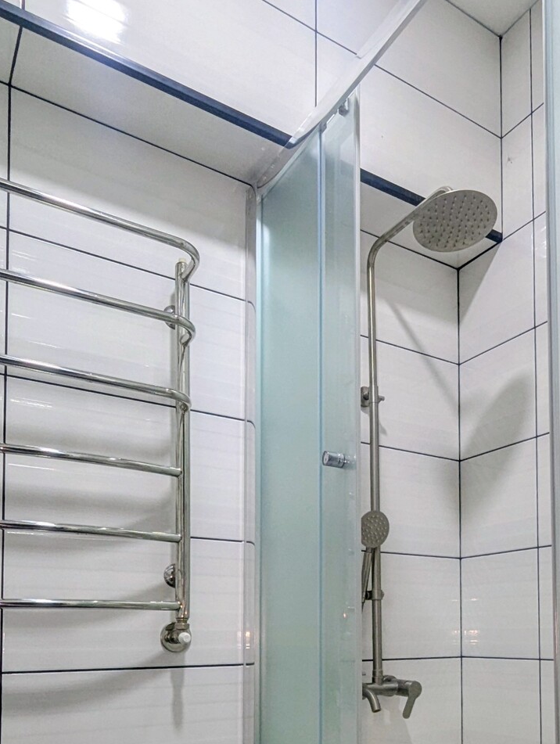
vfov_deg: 58.3
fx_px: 602
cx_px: 421
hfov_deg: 47.9
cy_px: 600
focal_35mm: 28
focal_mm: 1.95
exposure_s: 1/76
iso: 143
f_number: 2.2
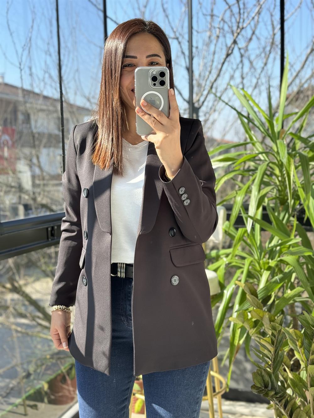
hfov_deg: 30.3
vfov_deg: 39.7
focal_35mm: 48
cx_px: 157
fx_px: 580
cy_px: 209
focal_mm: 6.86
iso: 64
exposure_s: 1/356
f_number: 1.78
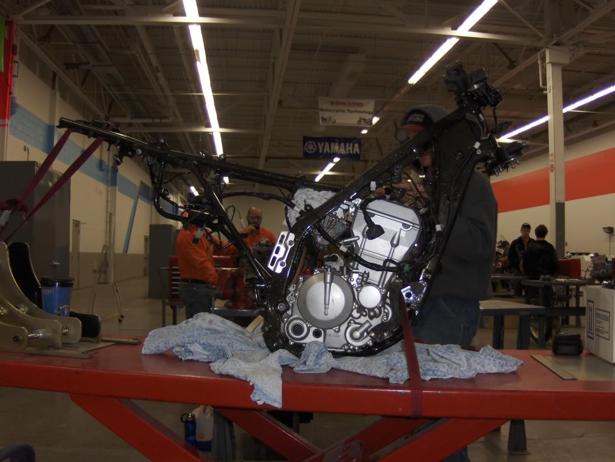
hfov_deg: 52.6
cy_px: 231
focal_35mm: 35
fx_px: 622
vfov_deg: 40.7
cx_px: 308
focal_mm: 7.5
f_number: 2.8
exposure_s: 1/60
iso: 111
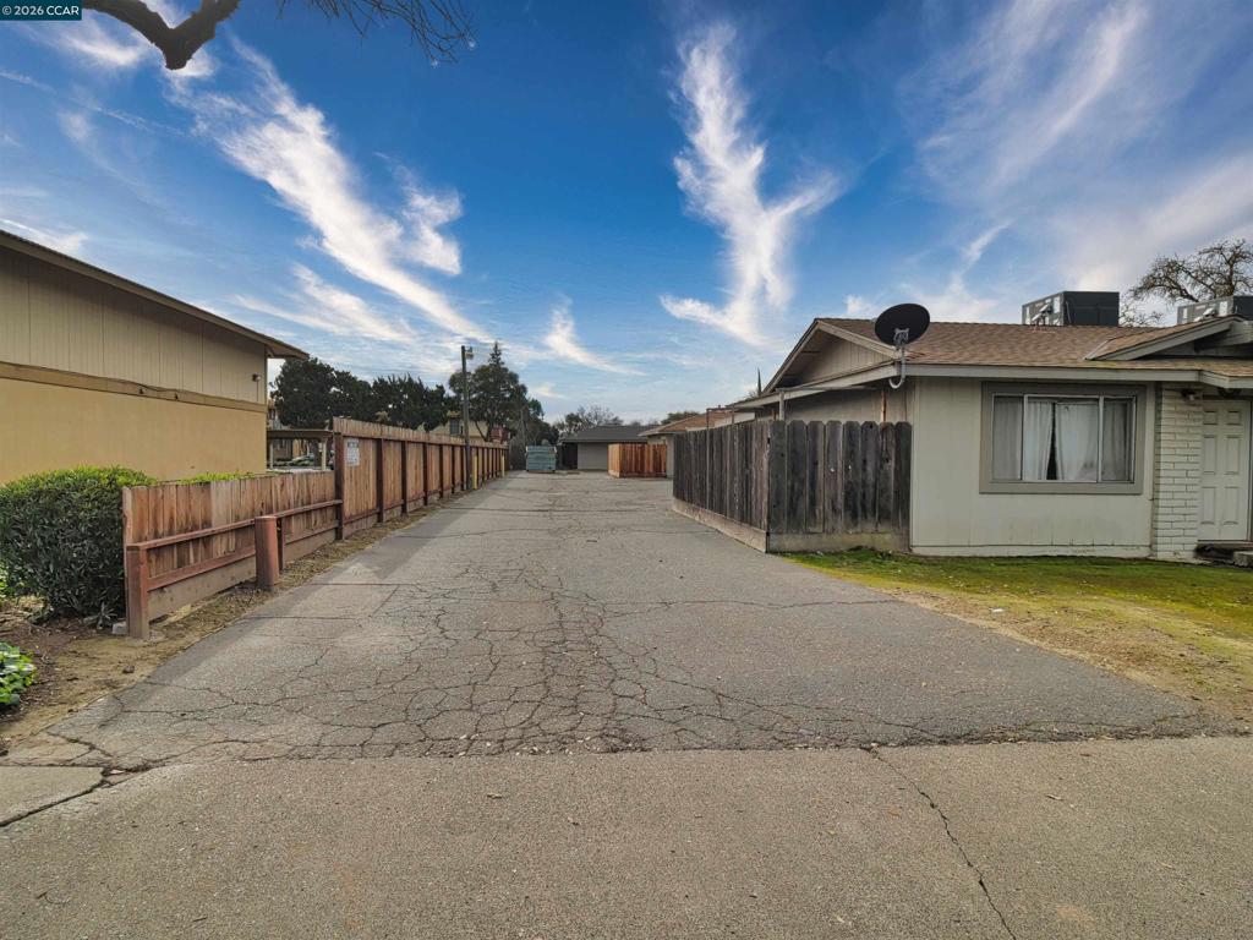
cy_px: 470
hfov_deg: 87.8
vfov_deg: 71.6
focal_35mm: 18
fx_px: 652
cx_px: 626
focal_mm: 9
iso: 125
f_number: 8
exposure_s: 1/250
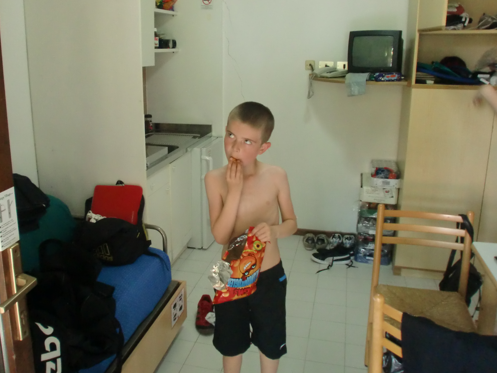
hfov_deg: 58.0
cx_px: 205
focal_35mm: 31
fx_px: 445
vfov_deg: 45.3
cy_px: 160
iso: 400
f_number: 2.6
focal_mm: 4.65
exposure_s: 1/25
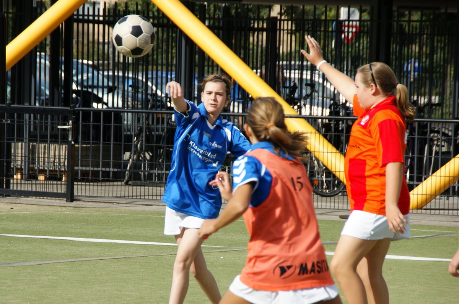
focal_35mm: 240
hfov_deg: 8.6
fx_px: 3055
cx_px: 230
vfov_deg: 5.7
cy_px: 152
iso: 200
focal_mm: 160
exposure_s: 1/400
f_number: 9
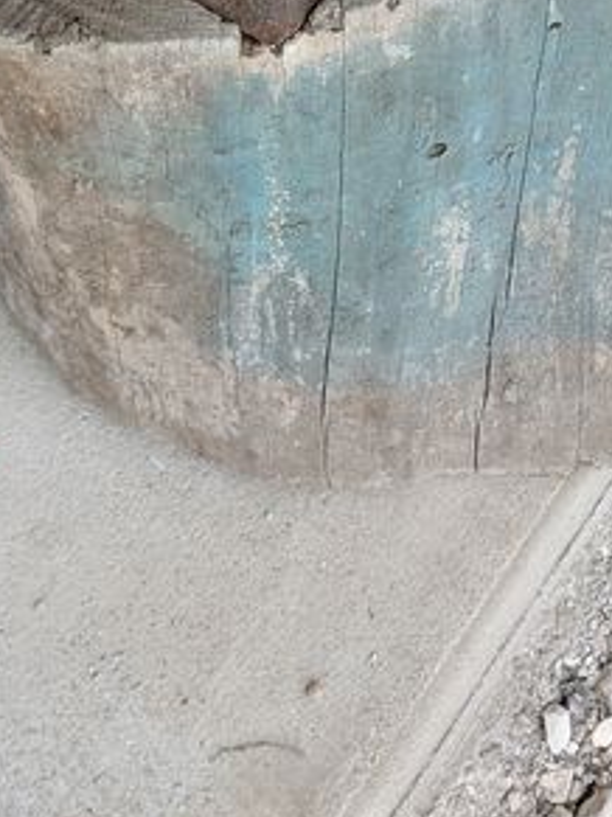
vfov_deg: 21.3
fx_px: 2029
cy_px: -146
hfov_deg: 17.2
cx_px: 300
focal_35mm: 86
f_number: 1.8
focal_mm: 5.23
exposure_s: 1/271
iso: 25
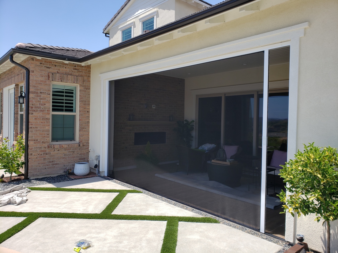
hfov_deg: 67.3
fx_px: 254
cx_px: 169
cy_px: 126
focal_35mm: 26
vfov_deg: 53.1
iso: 50
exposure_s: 1/1084
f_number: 2.4
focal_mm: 4.3
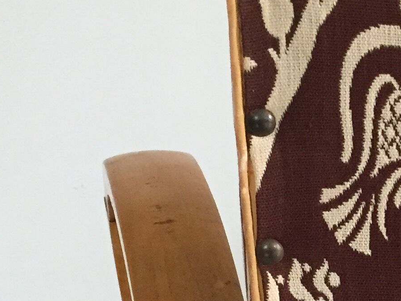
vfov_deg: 13.8
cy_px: 303
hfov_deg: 16.8
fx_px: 1228
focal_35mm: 106
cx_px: 606
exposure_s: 1/33
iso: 250
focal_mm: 4.15
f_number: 2.2
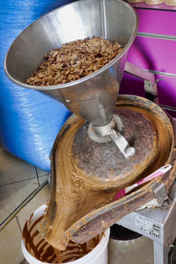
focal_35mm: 46
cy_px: 132
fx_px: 337
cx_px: 88
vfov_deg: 42.8
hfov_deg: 29.2
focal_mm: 16.9
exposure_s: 1/125
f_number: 4
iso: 2000
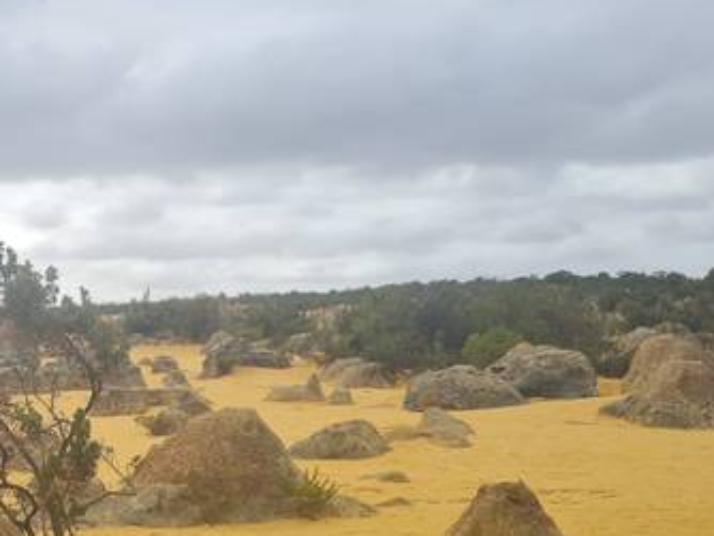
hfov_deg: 33.3
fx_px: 1156
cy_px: 483
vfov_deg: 25.3
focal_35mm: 56
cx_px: 137
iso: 50
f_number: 1.8
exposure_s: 1/2793
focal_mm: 5.4
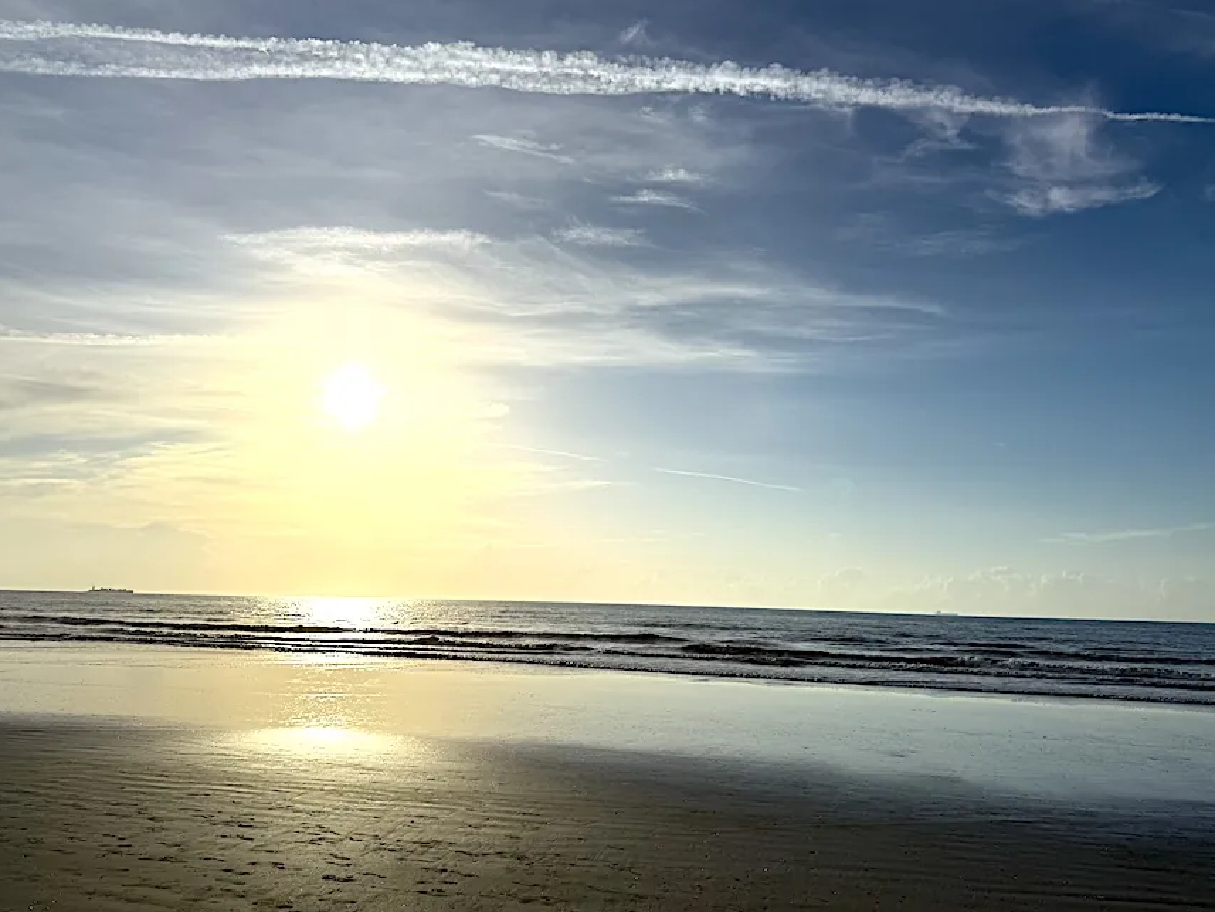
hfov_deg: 63.4
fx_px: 983
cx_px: 603
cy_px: 440
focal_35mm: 28
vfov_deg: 49.7
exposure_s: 1/22727
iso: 64
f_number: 1.78
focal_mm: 6.76
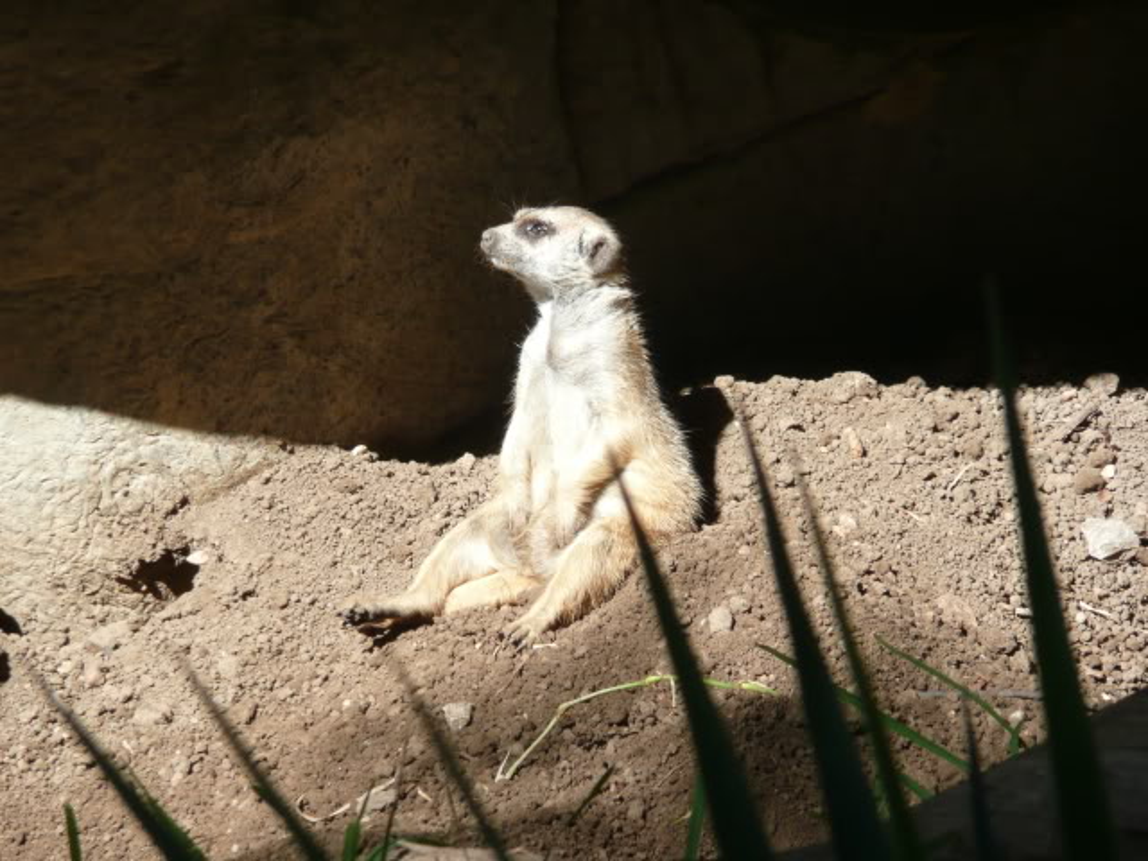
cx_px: 574
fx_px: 9286
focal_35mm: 280
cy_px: 430
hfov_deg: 7.1
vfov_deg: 5.3
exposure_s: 1/250
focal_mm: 46
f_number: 4.9
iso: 100
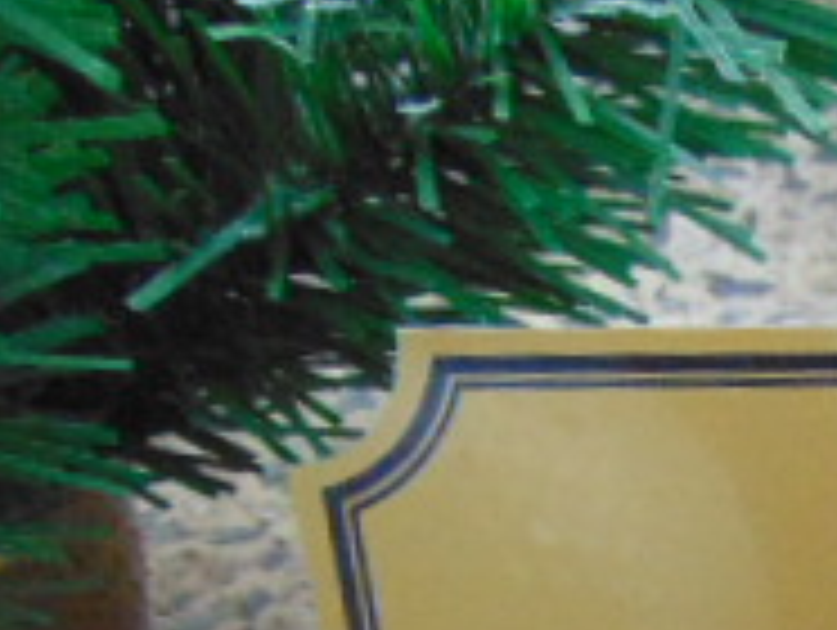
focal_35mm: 86
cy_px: 1048
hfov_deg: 19.7
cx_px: 1256
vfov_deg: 15.4
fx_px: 2082
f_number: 3
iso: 500
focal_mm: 4.5
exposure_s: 1/125
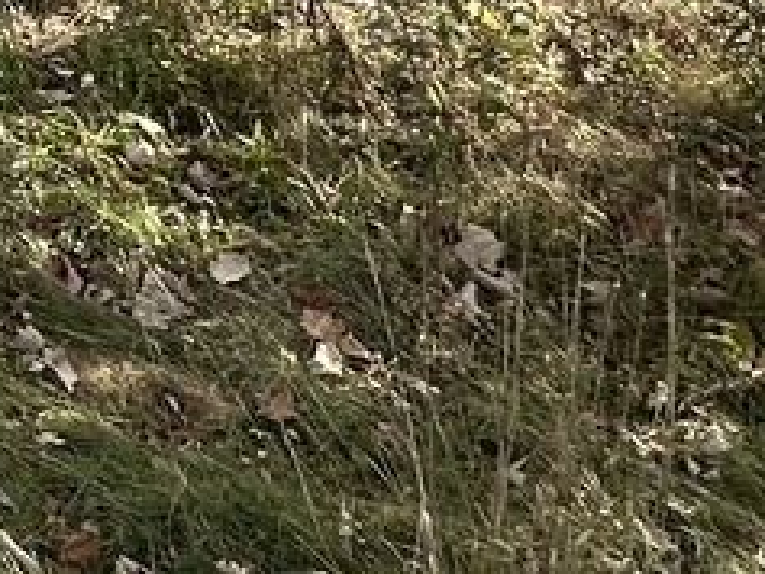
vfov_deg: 13.9
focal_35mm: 85
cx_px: -849
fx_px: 1879
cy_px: -674
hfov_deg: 16.3
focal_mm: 2.22
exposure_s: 1/1435
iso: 50
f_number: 2.2
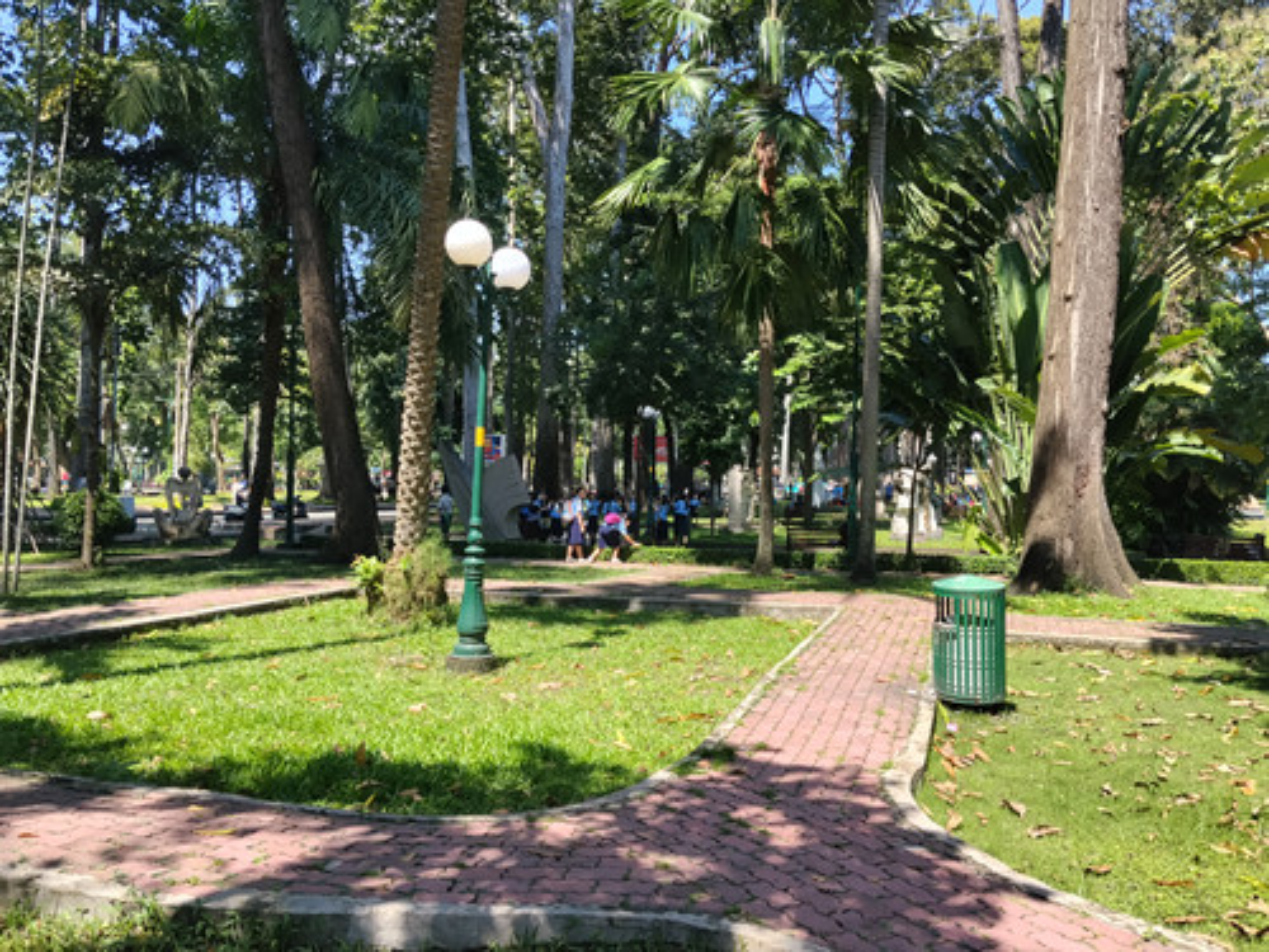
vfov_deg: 48.2
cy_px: 476
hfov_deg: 61.7
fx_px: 1063
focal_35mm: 29
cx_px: 634
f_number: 1.8
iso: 50
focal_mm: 4.22
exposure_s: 1/630
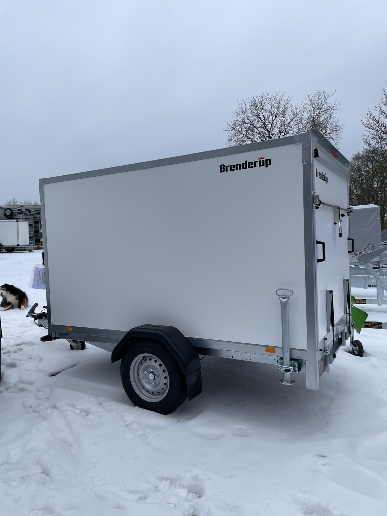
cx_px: 194
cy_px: 258
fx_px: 388
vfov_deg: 67.3
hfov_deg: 53.1
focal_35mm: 26
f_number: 1.6
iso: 32
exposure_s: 1/1689
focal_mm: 4.2
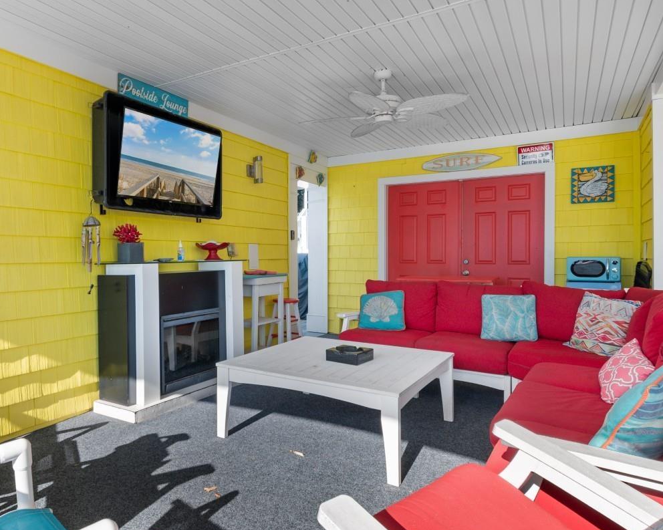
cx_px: 253
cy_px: 245
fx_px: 451
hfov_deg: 71.5
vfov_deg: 60.8
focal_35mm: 23
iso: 100
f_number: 8
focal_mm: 10
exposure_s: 1/200
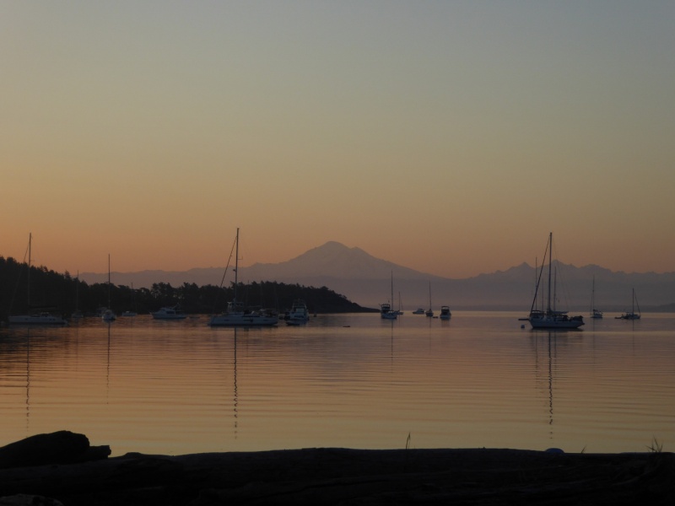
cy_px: 253
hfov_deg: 18.4
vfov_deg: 13.8
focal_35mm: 107
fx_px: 2086
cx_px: 338
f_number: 5
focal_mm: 17.5
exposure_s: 1/250
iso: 100
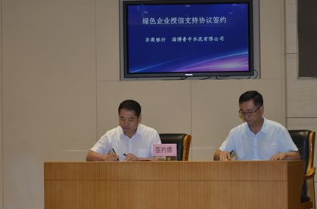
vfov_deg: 15.3
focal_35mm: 89
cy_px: 136
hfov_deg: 23.0
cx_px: 183
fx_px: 779
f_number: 4.8
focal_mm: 45
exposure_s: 1/60
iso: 320
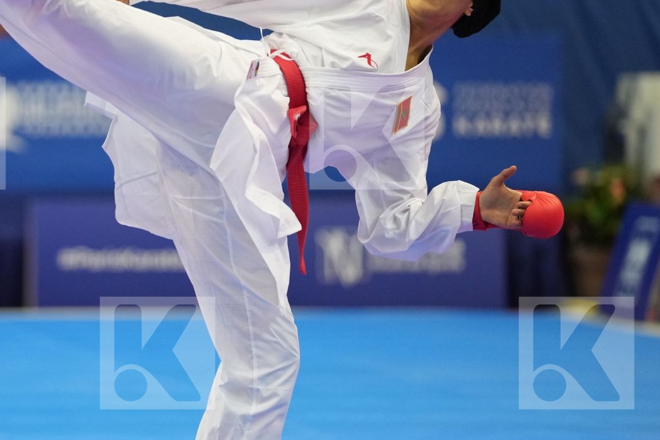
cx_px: 158
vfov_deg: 4.3
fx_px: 5903
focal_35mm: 322
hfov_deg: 6.4
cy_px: 133
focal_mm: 191
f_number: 2.8
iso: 2500
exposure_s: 1/1000
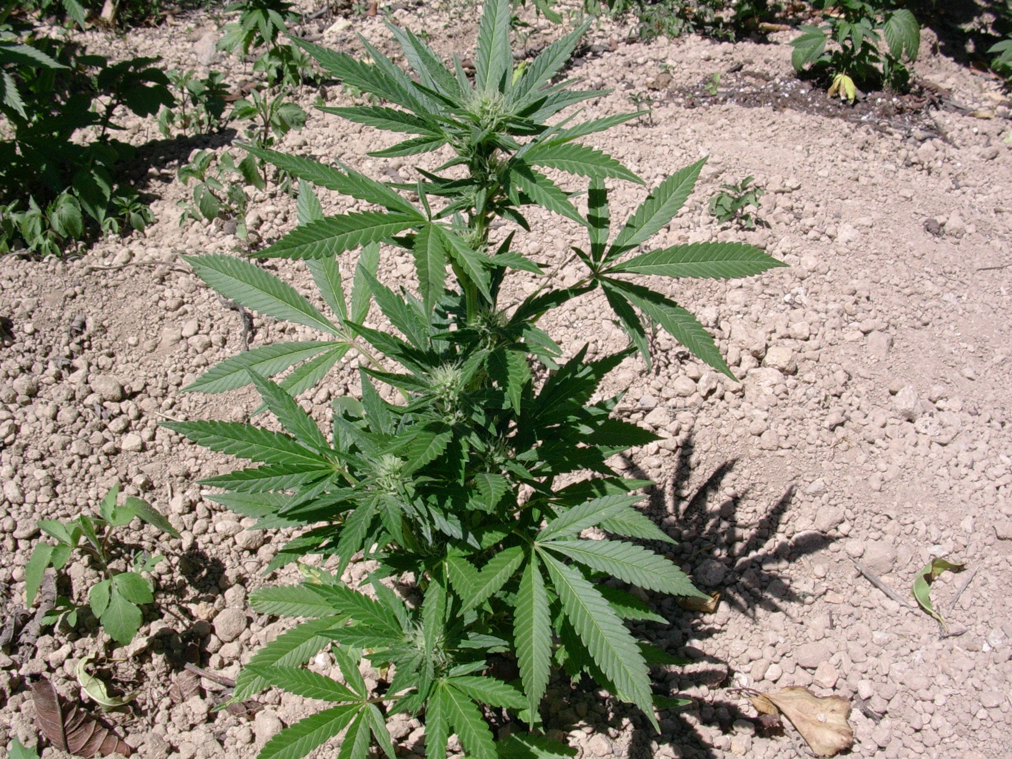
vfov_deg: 38.7
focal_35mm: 37
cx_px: 506
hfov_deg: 50.1
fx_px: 1082
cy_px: 380
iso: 70
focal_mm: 5.6
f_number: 5.4
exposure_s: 1/497
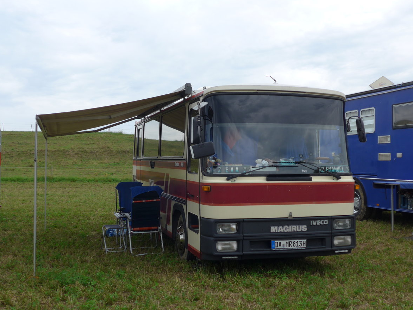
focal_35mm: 45
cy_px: 157
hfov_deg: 42.1
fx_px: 537
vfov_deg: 32.2
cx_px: 205
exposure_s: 1/400
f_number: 2.8
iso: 80
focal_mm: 9
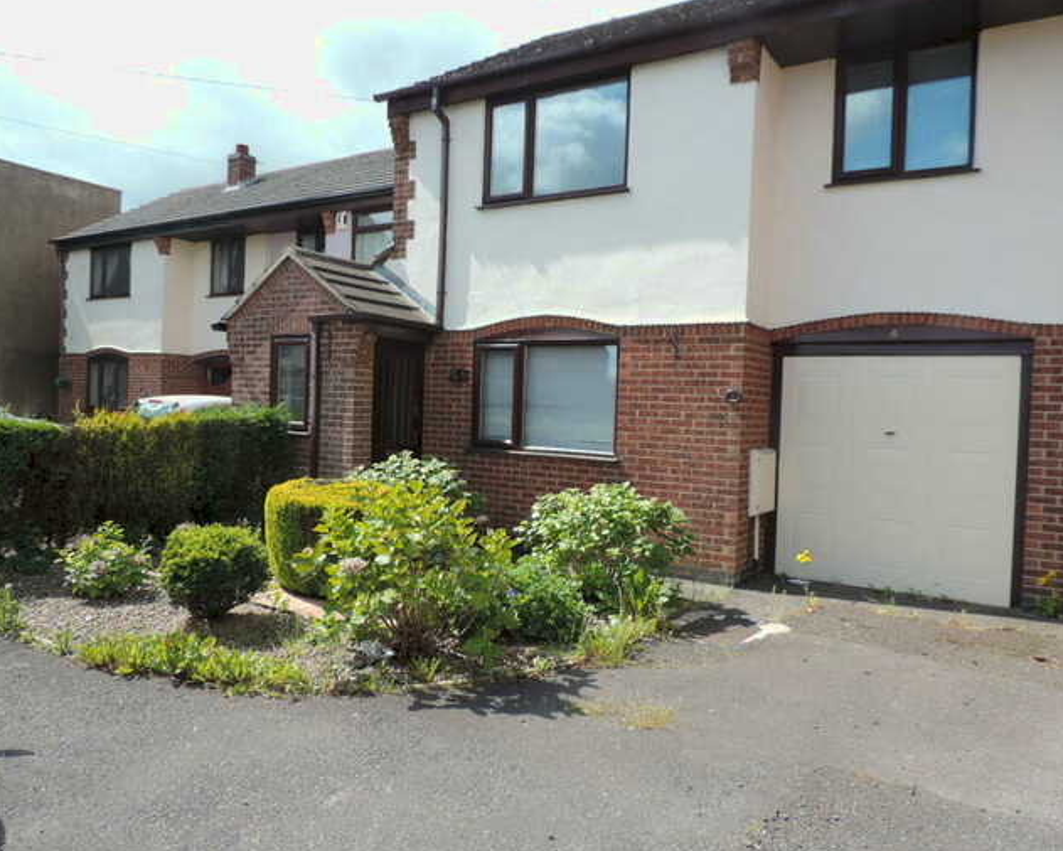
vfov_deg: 54.9
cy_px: 424
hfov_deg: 66.0
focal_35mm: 26
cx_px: 500
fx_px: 818
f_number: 3
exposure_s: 1/500
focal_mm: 4.3
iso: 80
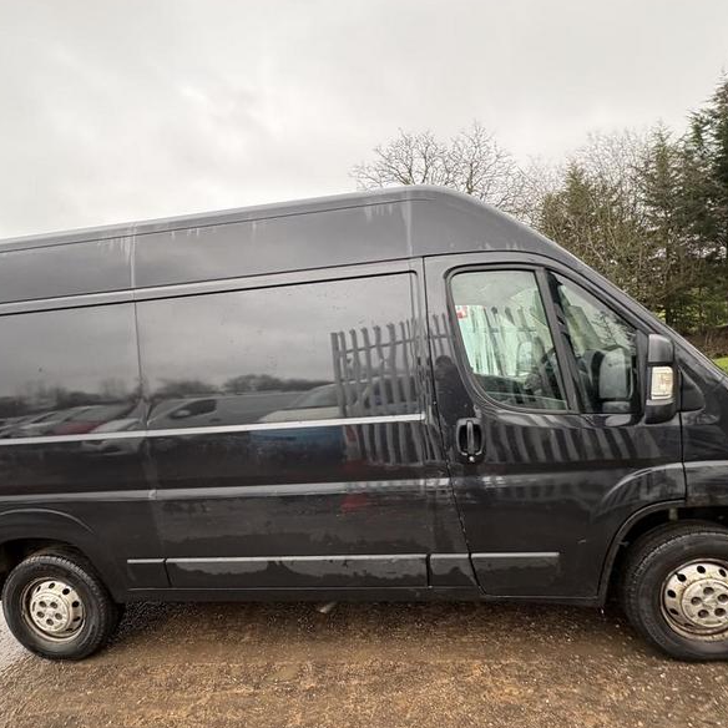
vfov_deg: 77.4
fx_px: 452
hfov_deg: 77.7
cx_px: 366
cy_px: 405
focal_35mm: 19
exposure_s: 1/99
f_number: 2.2
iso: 200
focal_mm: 2.22
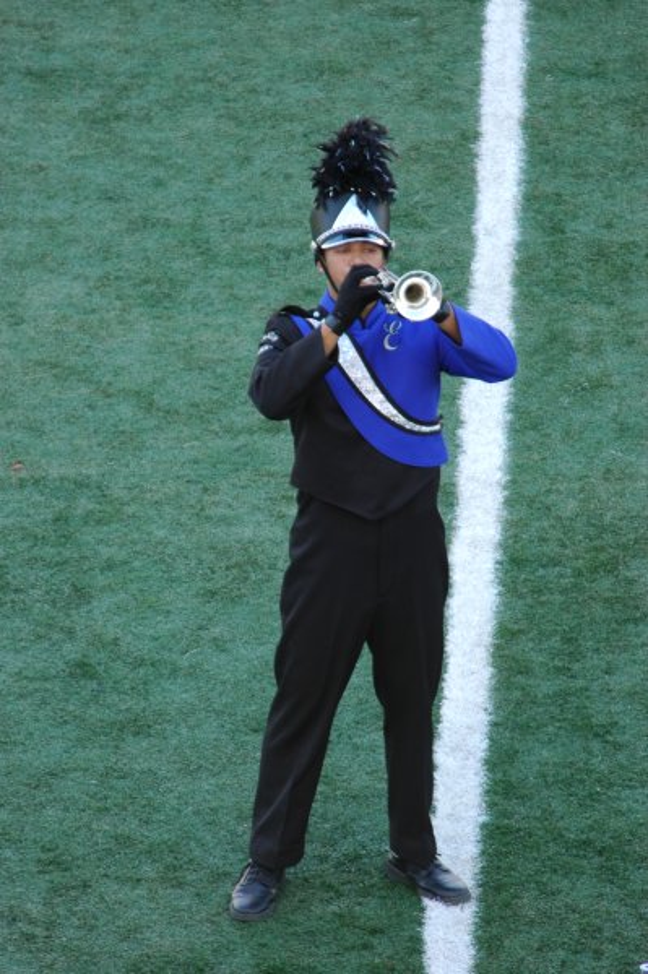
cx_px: 324
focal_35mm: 600
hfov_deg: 2.3
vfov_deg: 3.4
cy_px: 487
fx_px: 16227
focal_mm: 400
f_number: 5.6
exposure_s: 1/80
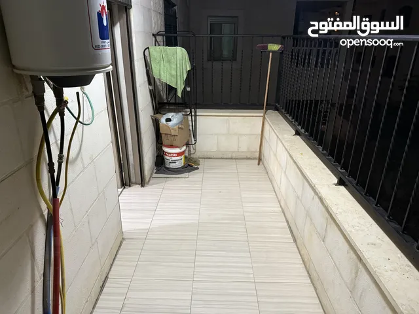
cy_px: 157
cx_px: 210
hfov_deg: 71.6
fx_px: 291
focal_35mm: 24
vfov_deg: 56.8
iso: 640
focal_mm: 6.76
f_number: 1.78
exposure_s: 1/33
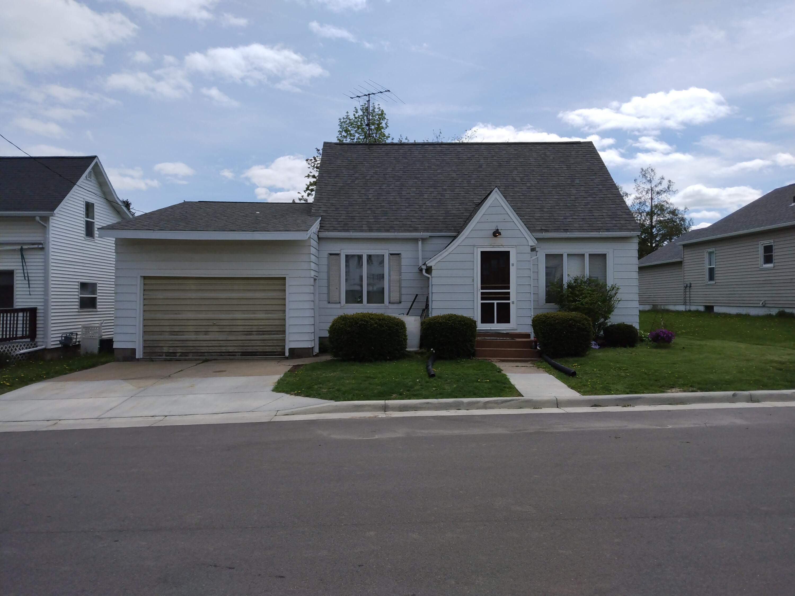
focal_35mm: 20
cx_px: 398
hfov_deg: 81.7
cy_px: 298
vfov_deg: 66.0
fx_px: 459
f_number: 2
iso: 100
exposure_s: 1/2826
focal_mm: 3.54
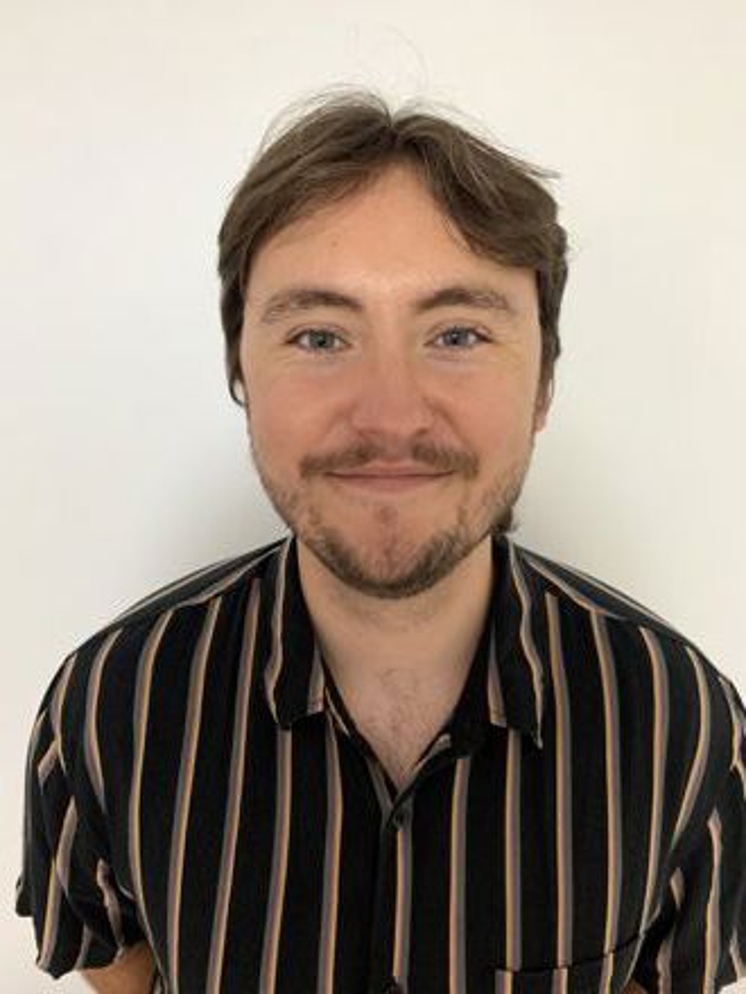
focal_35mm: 26
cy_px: 497
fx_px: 747
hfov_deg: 53.1
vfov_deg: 67.3
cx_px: 373
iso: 500
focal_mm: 4.25
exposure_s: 1/25
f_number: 1.8
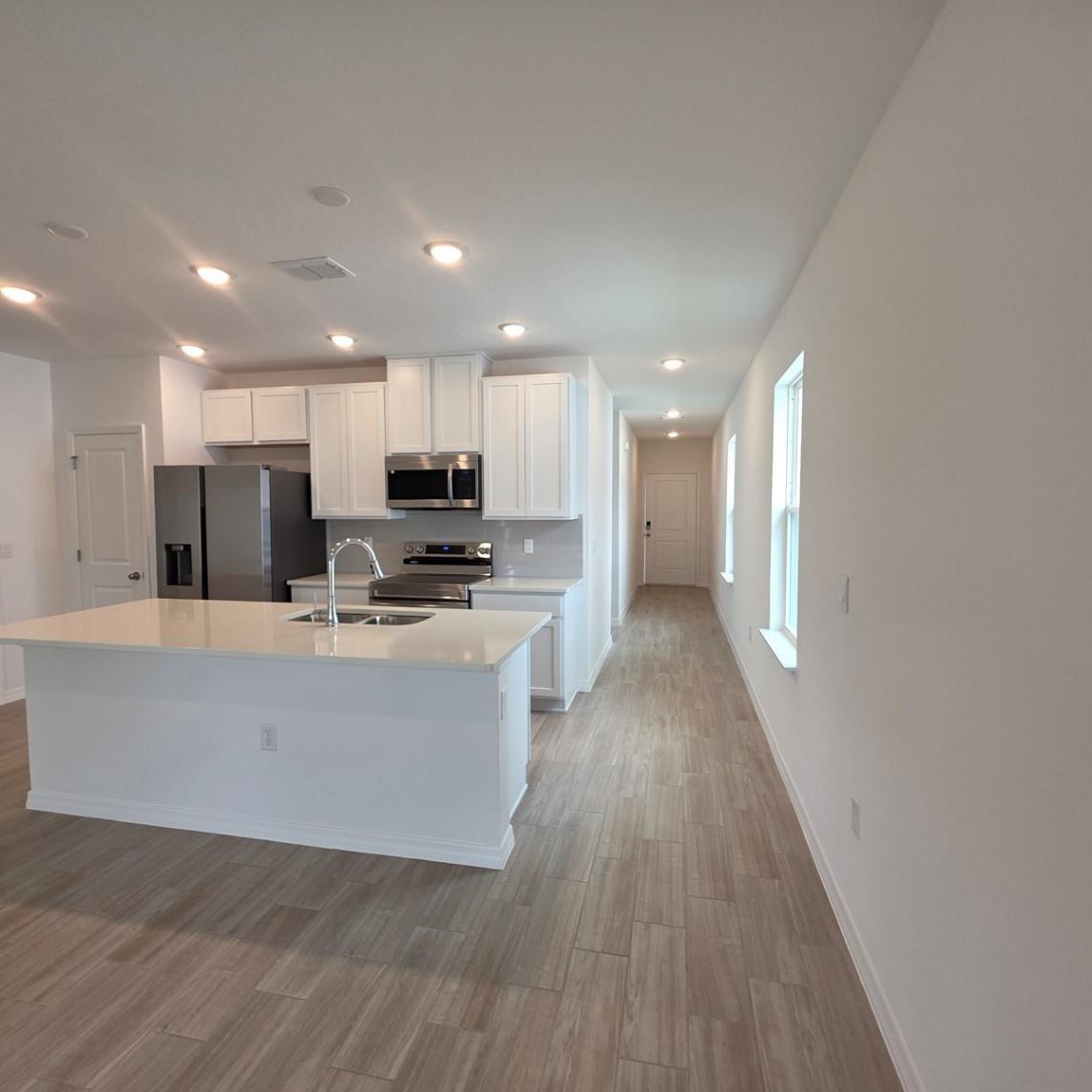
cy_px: 541
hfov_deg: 87.4
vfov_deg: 87.4
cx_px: 542
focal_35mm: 16
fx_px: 571
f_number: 1.9
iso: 64
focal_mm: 2.2
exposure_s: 1/120
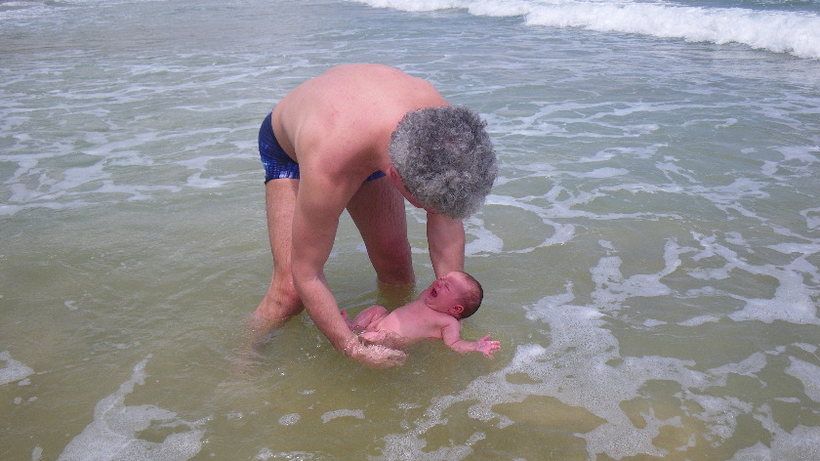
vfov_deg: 37.5
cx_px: 410
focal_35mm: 31
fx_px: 674
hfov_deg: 62.6
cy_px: 293
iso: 50
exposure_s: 1/500
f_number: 4.2
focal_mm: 5
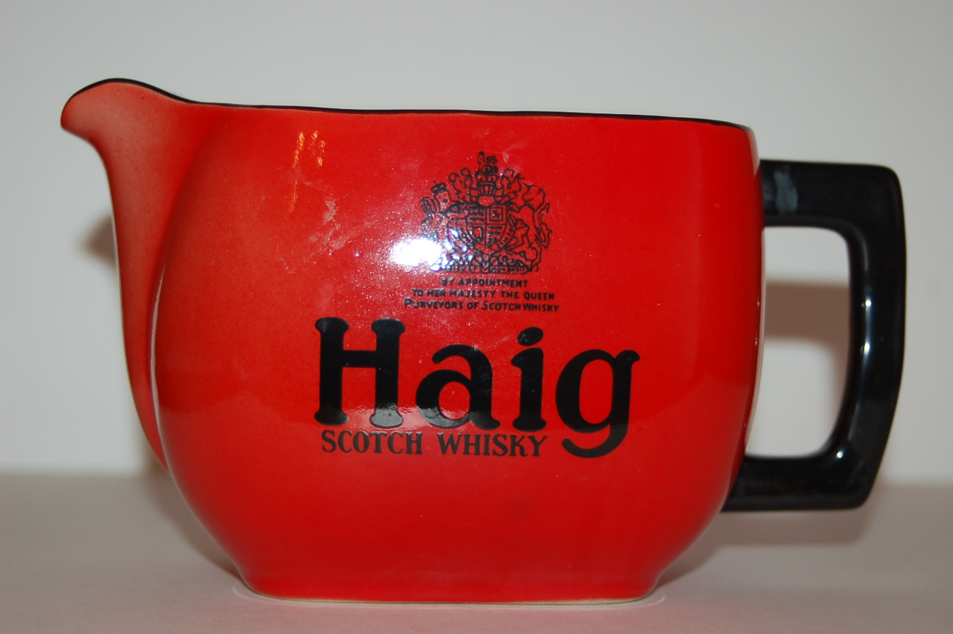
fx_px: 2063
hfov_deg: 26.0
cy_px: 317
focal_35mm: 78
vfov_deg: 17.5
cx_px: 476
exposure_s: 1/60
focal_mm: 52
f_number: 4.8
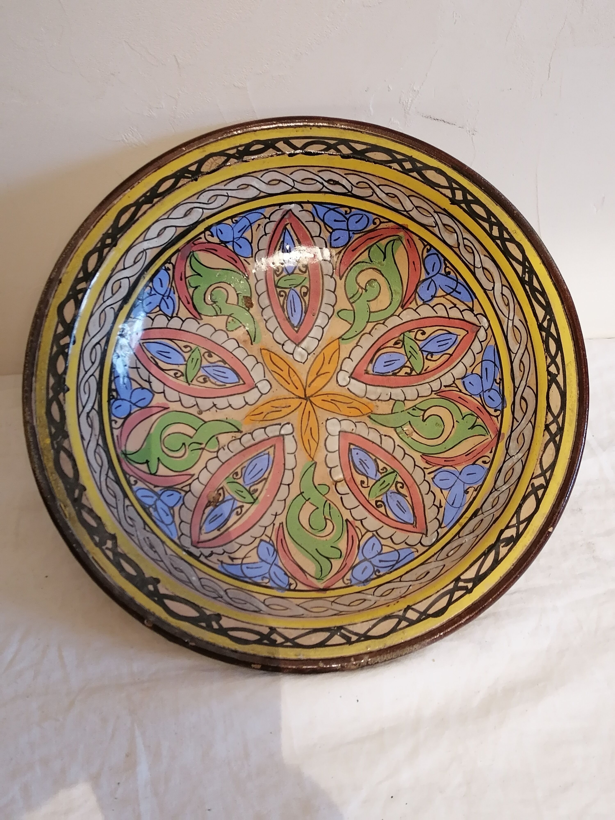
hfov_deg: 36.8
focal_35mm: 39
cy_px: 410
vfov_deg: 47.9
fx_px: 924
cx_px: 308
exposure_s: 1/33.3
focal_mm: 5.4
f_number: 1.8
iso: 400
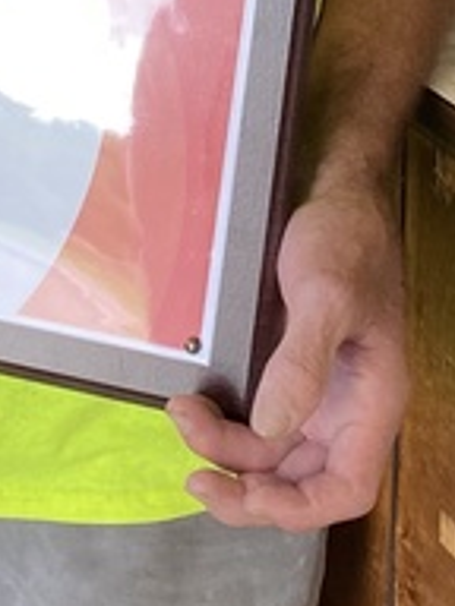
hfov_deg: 10.6
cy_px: -439
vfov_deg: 13.0
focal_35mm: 139
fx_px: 2436
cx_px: 25
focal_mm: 4.25
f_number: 1.8
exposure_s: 1/110
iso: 50
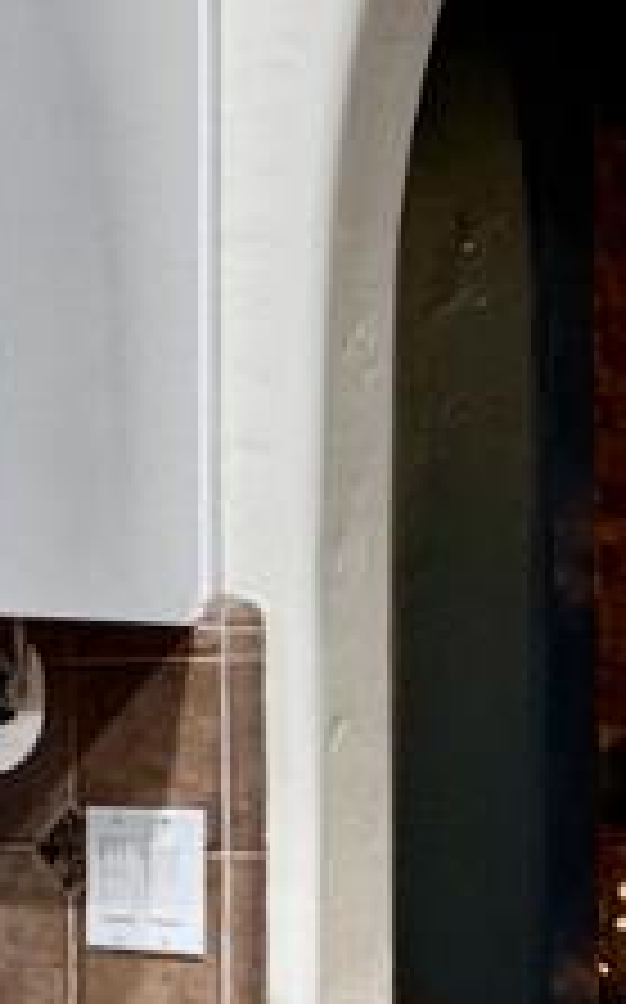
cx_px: 9
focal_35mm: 100
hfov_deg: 12.9
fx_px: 2735
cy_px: 763
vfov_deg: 20.6
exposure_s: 1/60
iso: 250
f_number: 2.2
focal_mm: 2.22
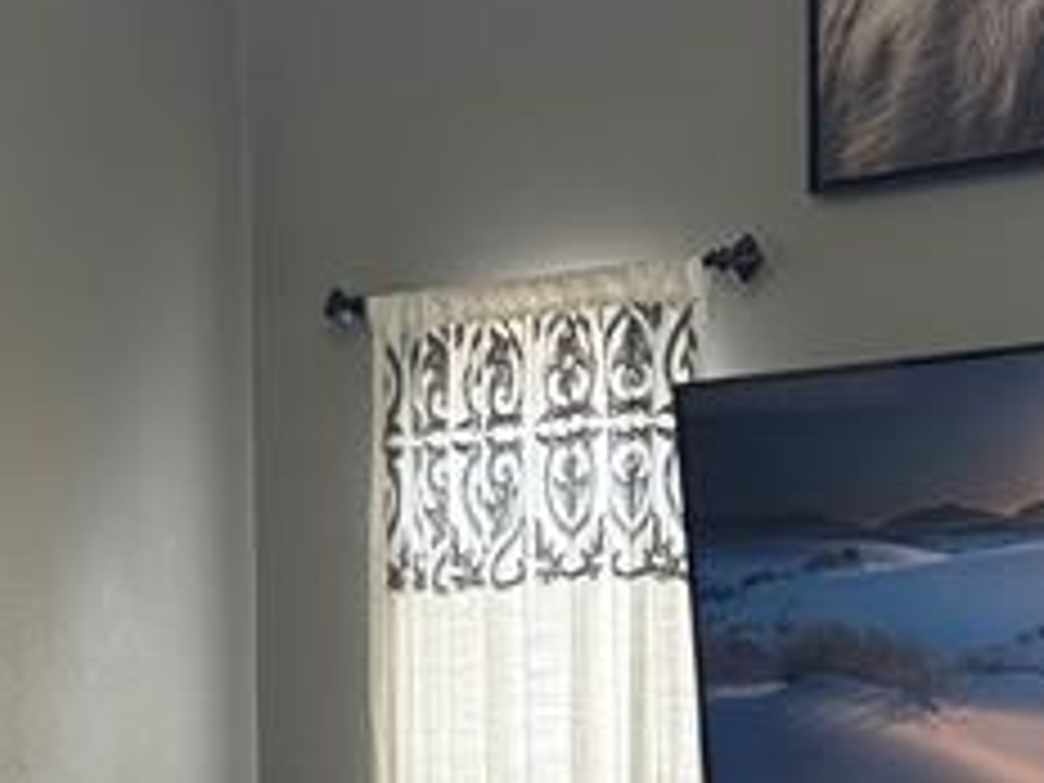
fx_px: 3197
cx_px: 320
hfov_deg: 18.5
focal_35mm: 106
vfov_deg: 13.7
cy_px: 837
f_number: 1.78
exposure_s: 1/121
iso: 200
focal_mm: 6.76
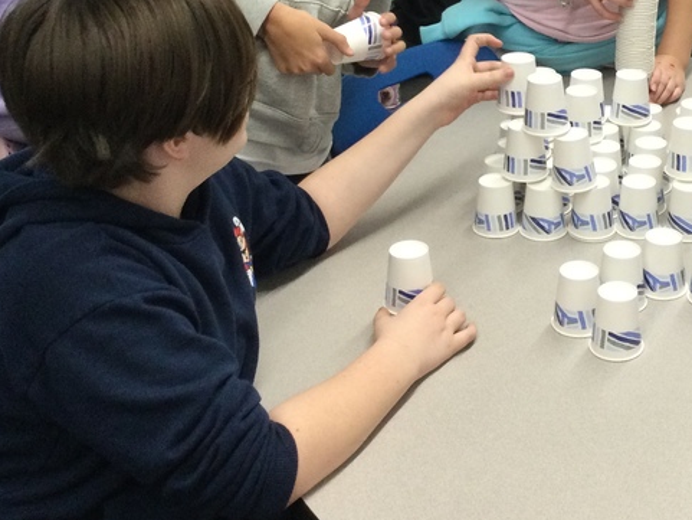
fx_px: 1320
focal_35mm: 66
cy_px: 58
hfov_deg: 28.6
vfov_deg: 21.8
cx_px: 574
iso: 100
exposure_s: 1/30
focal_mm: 3.3
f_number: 2.4
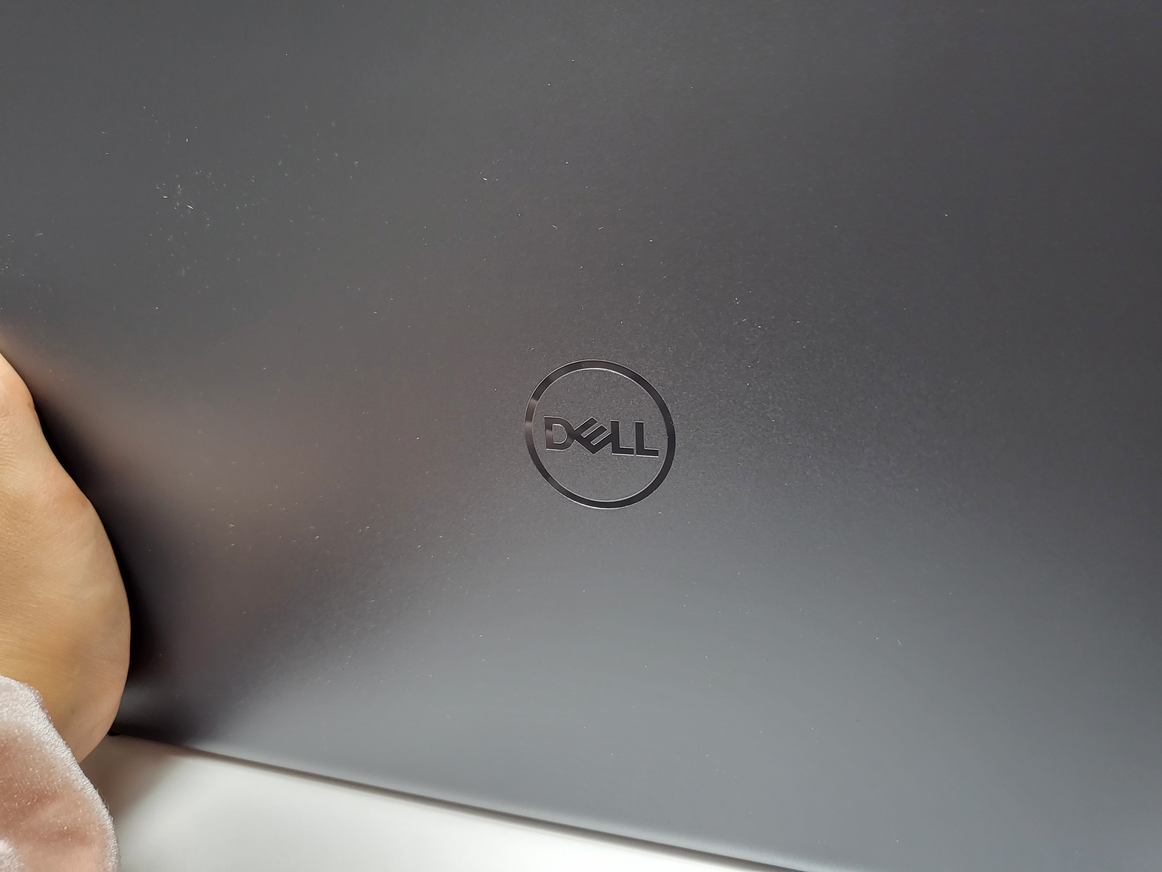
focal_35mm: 26
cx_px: 581
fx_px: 873
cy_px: 436
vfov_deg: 53.1
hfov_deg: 67.3
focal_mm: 4.25
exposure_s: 1/40
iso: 320
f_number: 1.8
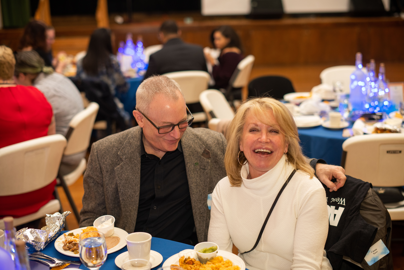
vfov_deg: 26.5
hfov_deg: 38.9
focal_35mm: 51
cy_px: 137
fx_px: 572
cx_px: 206
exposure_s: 1/80
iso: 800
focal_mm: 50
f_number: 2.2
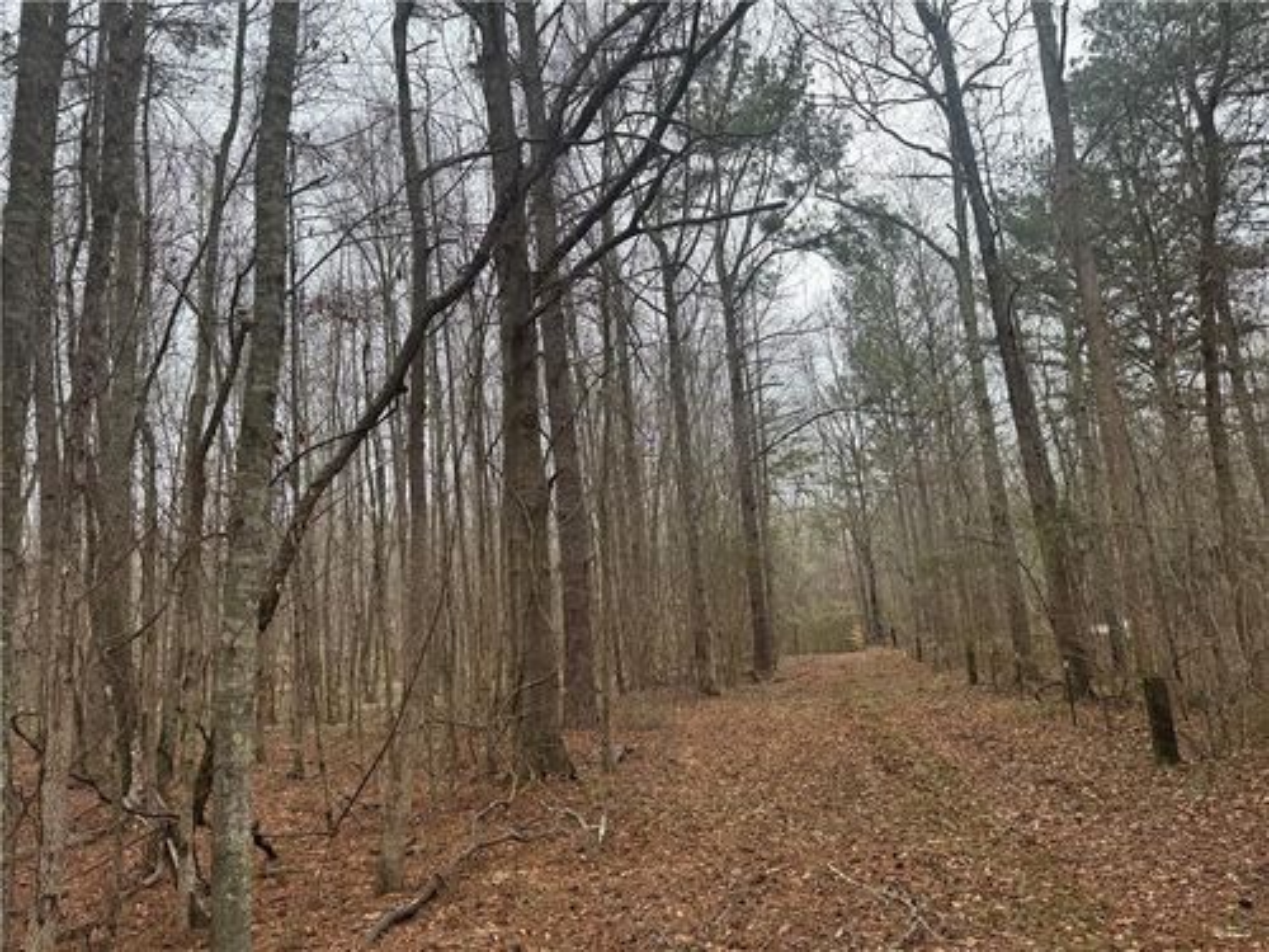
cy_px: 476
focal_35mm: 24
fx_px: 880
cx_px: 634
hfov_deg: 71.6
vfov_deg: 56.8
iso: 80
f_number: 1.78
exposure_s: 1/966
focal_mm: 6.76
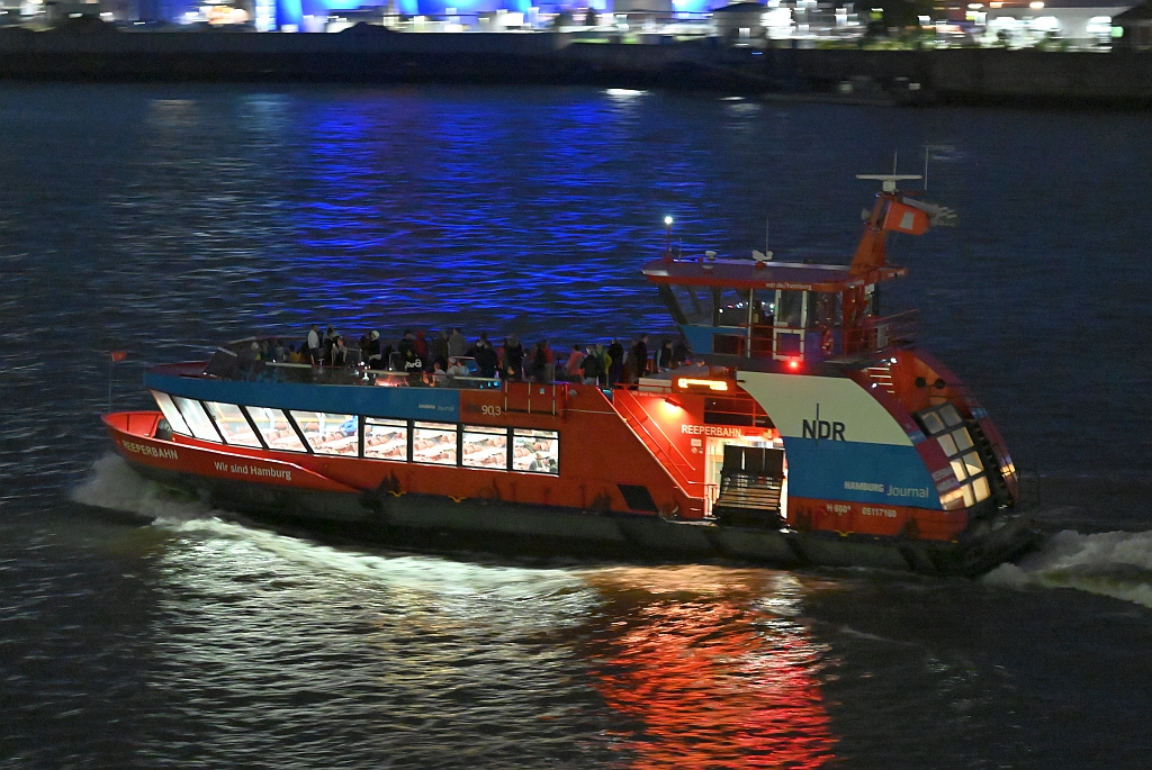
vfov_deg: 17.1
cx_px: 576
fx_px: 2562
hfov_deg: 25.3
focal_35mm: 80
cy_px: 385
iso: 25600
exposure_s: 1/15
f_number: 4.5
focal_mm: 80
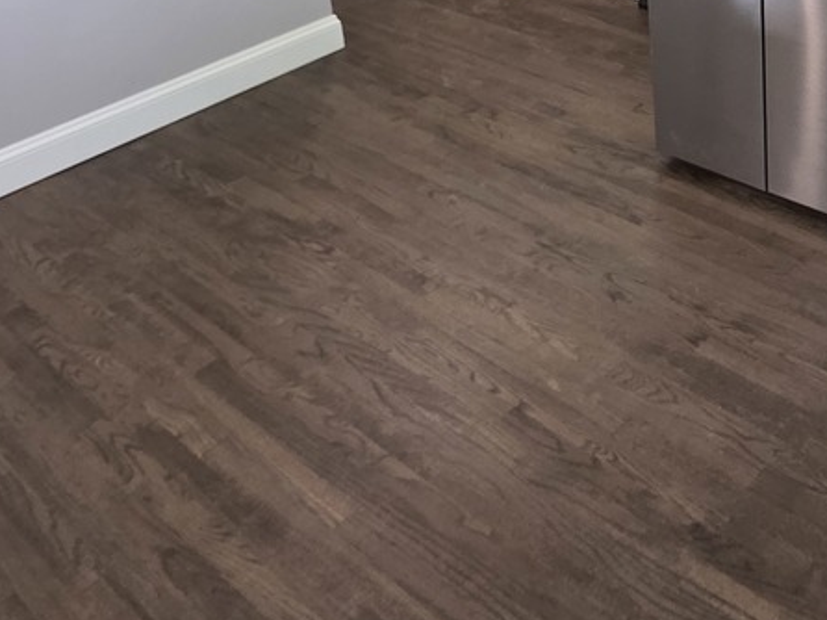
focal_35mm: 42
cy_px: -150
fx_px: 1003
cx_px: 706
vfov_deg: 29.0
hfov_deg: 42.0
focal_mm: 2.2
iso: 250
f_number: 1.9
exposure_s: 1/120
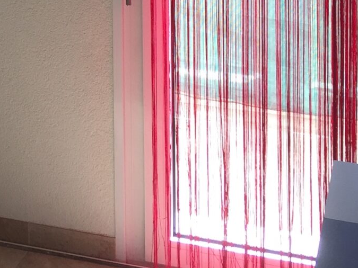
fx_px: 1137
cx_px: -137
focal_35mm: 110
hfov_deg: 16.6
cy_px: -200
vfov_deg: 12.4
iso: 32
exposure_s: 1/108
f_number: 2.2
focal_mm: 4.15
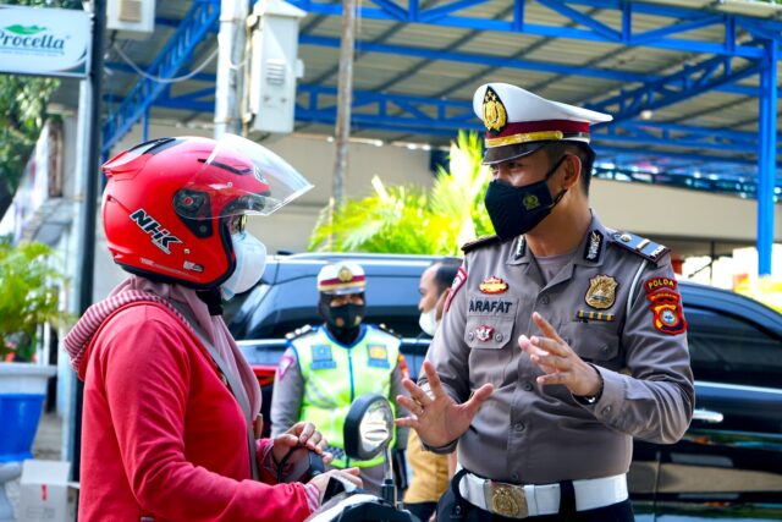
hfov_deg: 29.6
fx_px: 1477
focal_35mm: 68
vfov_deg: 20.0
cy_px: 261
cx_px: 391
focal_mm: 68
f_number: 5.6
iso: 160
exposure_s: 1/80
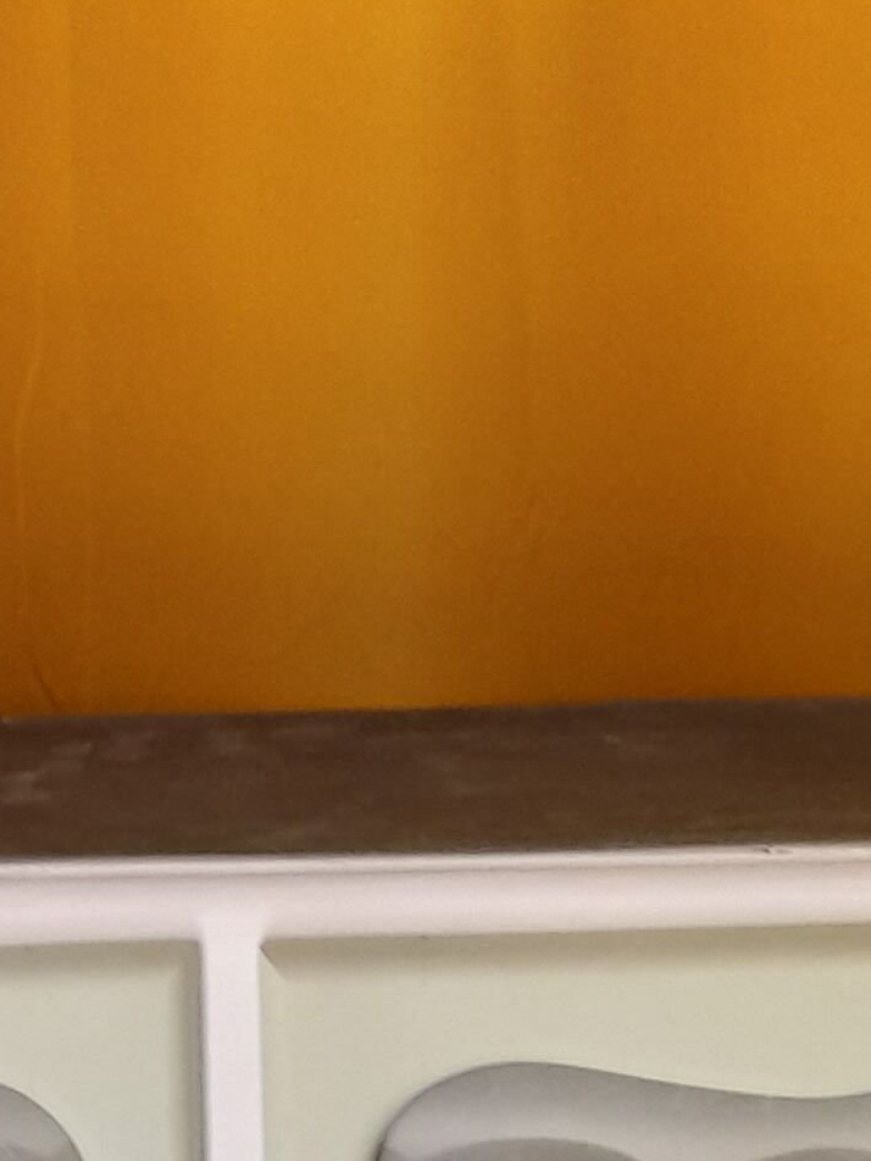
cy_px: 2215
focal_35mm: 105
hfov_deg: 14.0
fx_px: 3523
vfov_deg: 15.5
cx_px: 193
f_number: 2
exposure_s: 1/60
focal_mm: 4.6
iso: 80
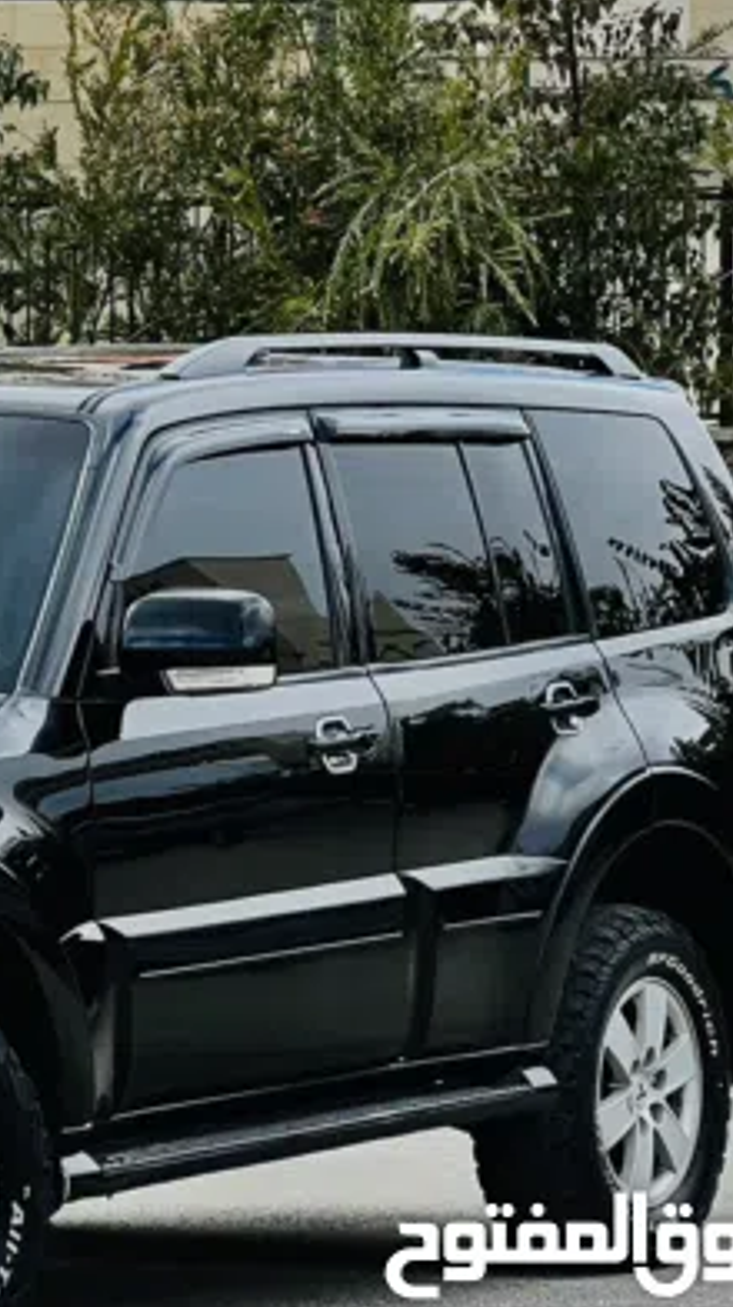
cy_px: 710
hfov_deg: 8.7
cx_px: -117
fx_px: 4742
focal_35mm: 137
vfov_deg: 15.7
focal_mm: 9
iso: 32
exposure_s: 1/367
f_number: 2.8
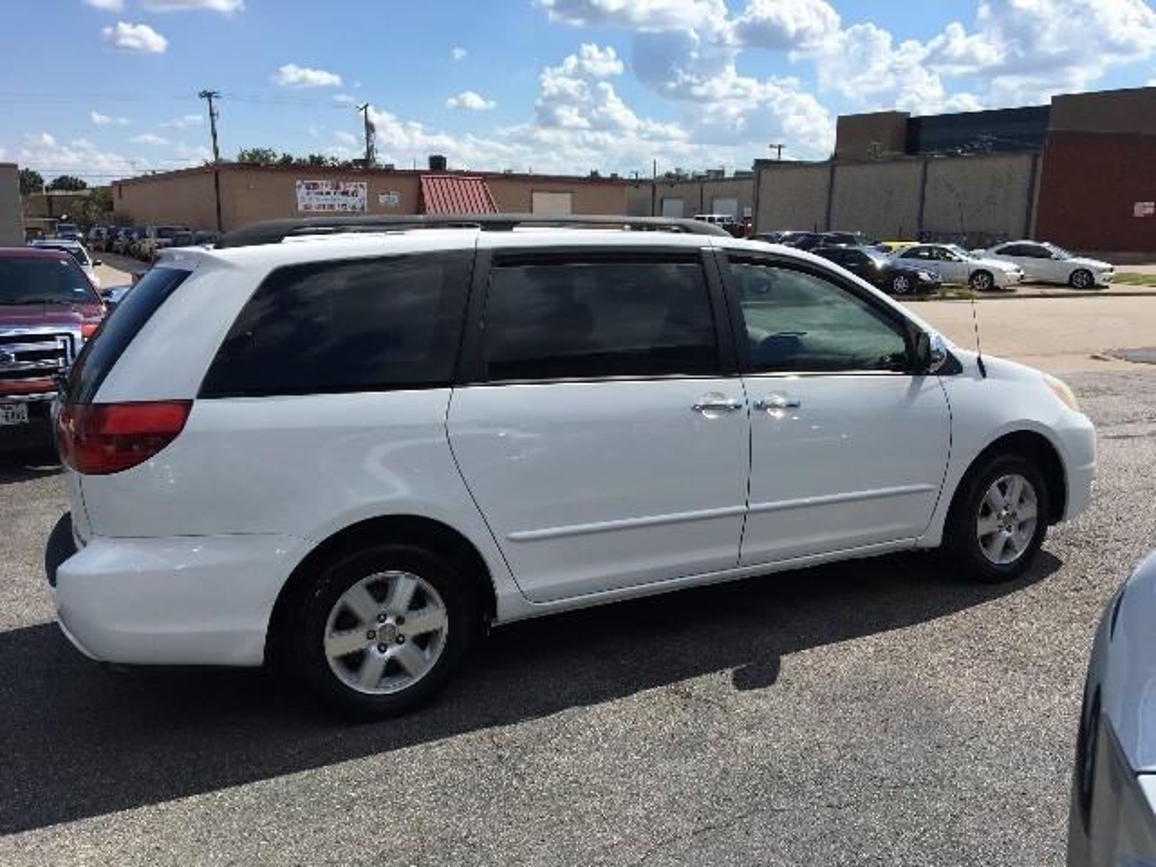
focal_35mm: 29
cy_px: 434
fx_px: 968
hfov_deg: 61.7
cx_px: 578
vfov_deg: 48.2
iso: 25
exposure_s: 1/2404
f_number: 2.2
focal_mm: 4.15
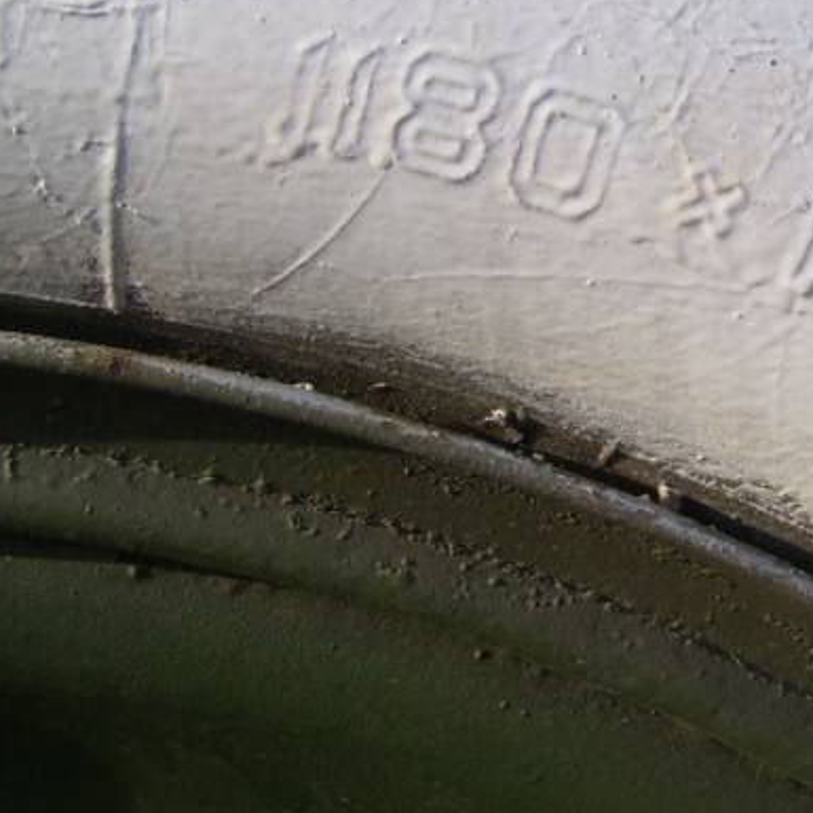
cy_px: 300
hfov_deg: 24.9
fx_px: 1807
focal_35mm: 68
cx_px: 655
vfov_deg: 25.3
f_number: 2.7
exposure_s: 1/750
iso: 80
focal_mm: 6
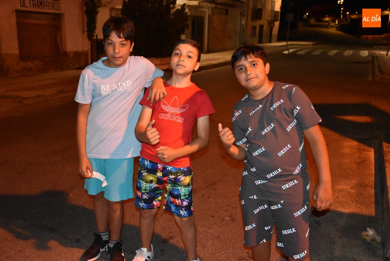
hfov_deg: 55.1
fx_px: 374
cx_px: 195
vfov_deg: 38.4
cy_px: 130
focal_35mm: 34
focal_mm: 23
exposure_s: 1/60
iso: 6400
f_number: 3.8
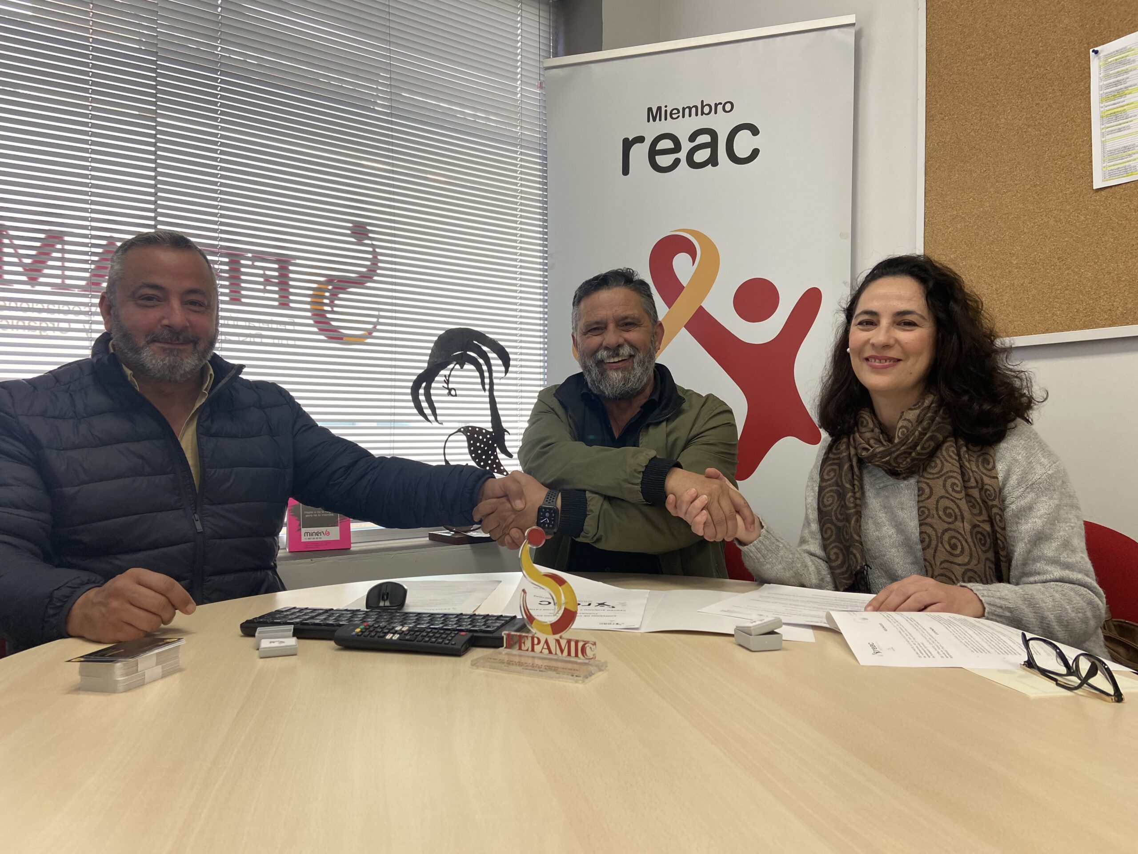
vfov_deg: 53.1
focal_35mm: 26
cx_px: 569
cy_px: 427
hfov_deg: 67.3
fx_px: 855
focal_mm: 4.25
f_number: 1.8
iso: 80
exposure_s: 1/100
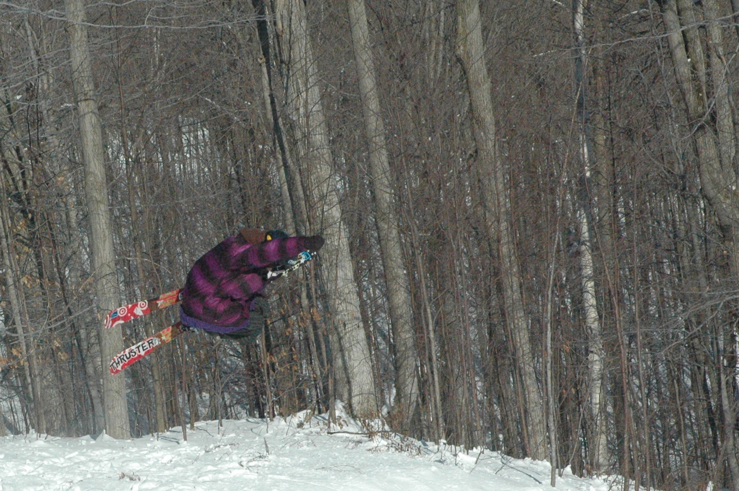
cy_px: 380
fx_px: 3178
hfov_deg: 13.2
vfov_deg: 8.8
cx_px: 209
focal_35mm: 155
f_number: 11
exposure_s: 1/3200
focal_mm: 55
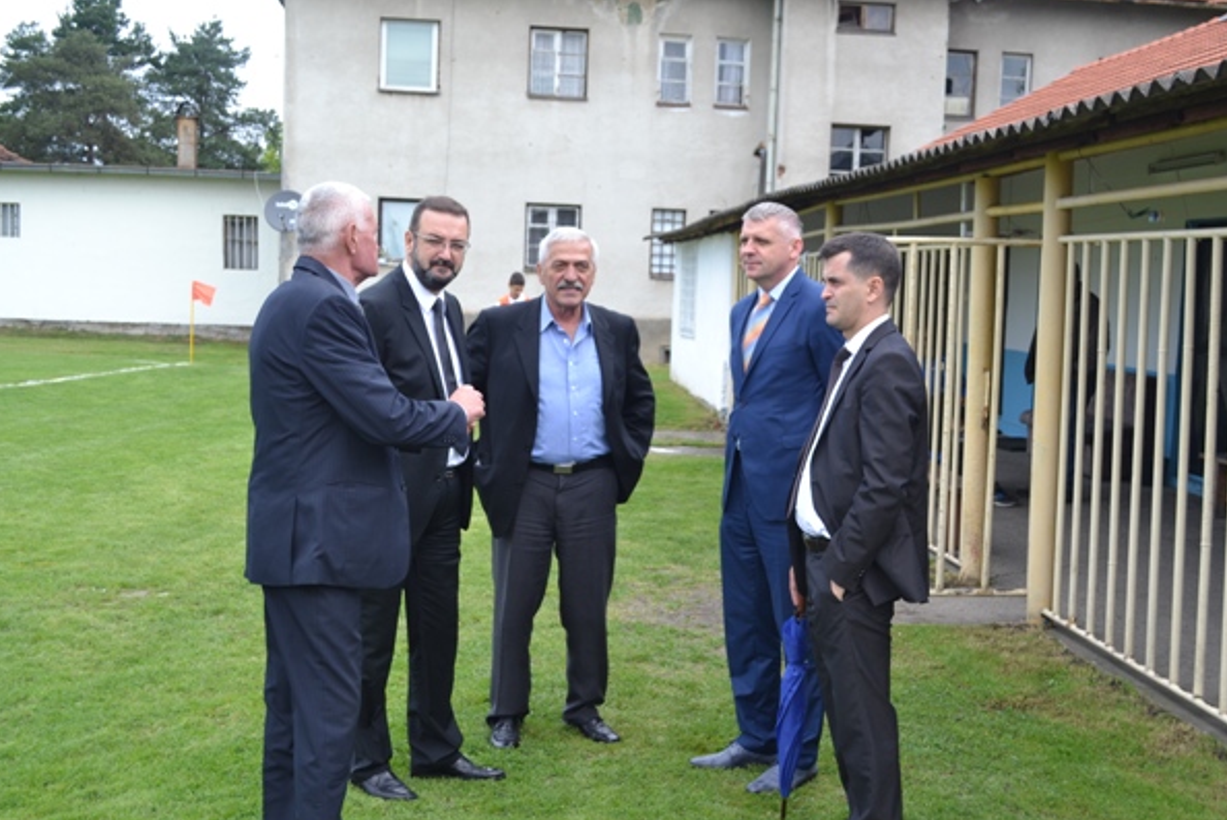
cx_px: 620
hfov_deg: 46.4
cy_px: 424
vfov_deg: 31.9
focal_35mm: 42
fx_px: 1433
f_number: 6.3
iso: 100
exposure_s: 1/160
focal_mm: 26
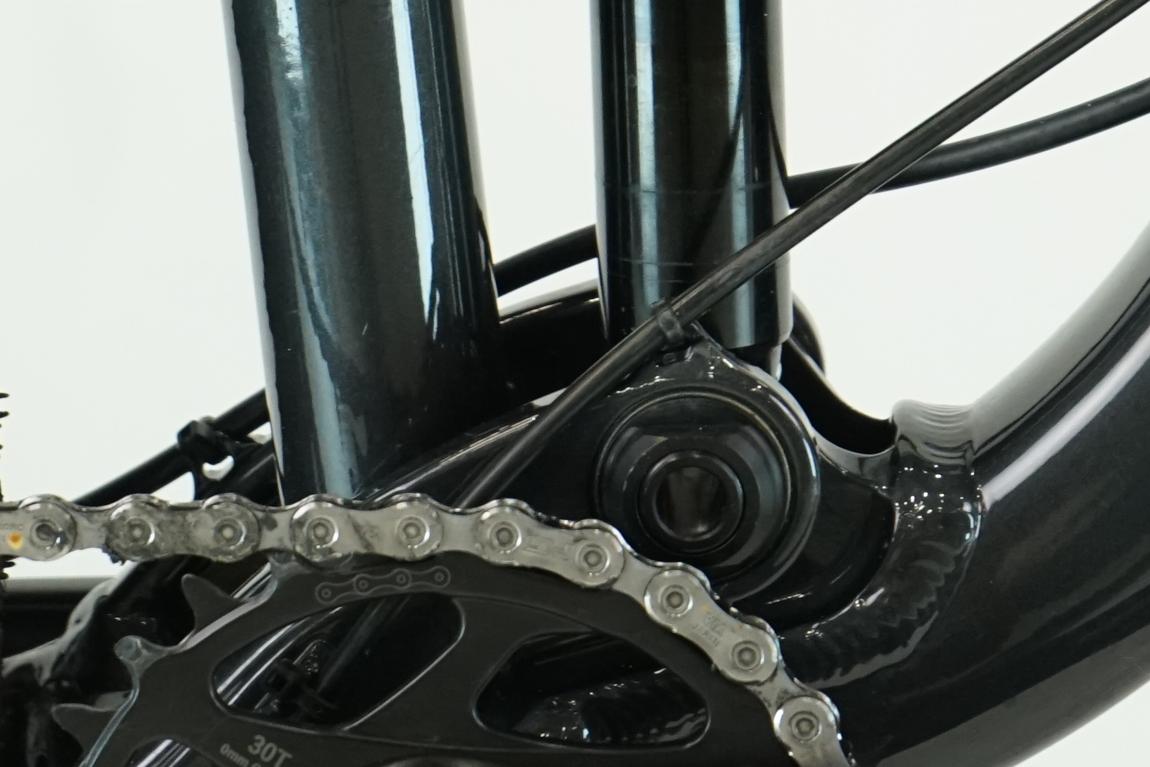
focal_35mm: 228
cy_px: -439
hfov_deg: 9.0
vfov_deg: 6.0
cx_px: 656
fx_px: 7283
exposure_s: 1/200
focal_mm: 70
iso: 1600
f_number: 5.6
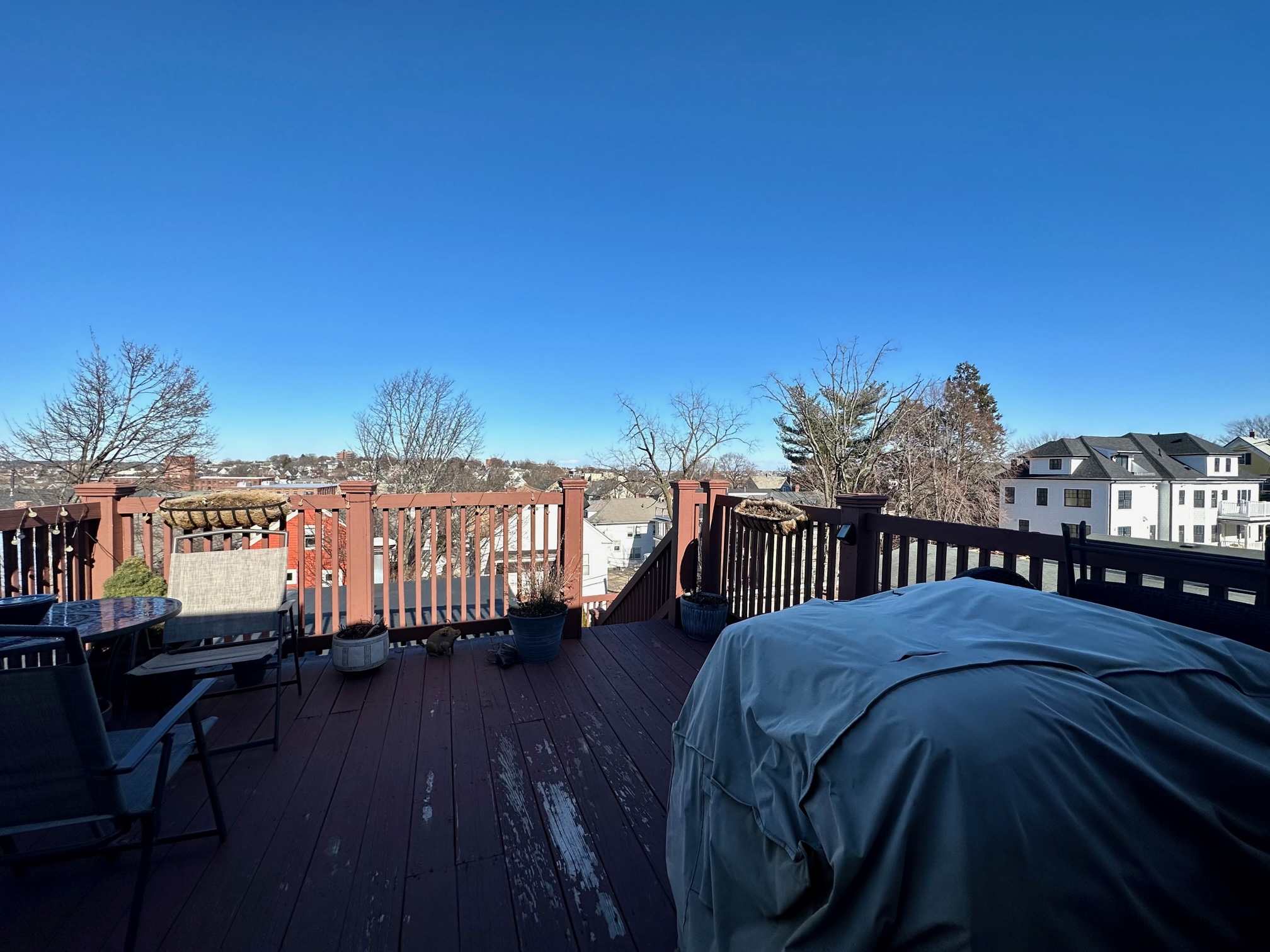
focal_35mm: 14
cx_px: 635
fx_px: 514
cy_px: 476
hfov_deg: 102.1
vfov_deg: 85.7
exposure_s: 1/2618
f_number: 2.2
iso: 50
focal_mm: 2.22
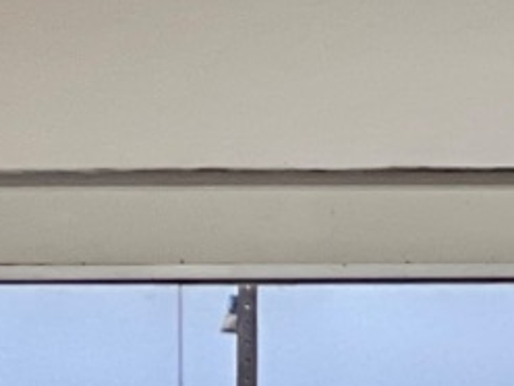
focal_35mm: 597
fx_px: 8865
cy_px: 1260
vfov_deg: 2.5
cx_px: 201
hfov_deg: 3.3
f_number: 2.8
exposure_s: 1/40
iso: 250
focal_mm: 9
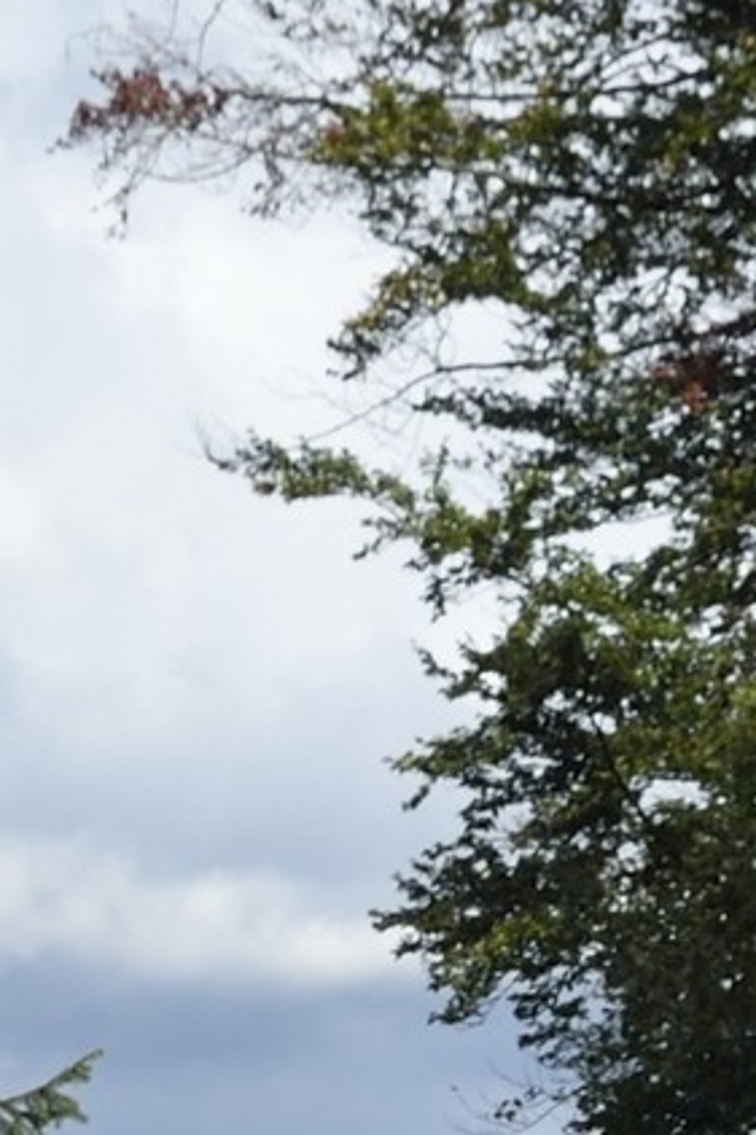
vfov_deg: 7.3
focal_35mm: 256
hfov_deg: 5.3
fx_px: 8070
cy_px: 3084
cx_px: 990
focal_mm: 45
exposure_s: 1/320
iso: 250
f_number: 11
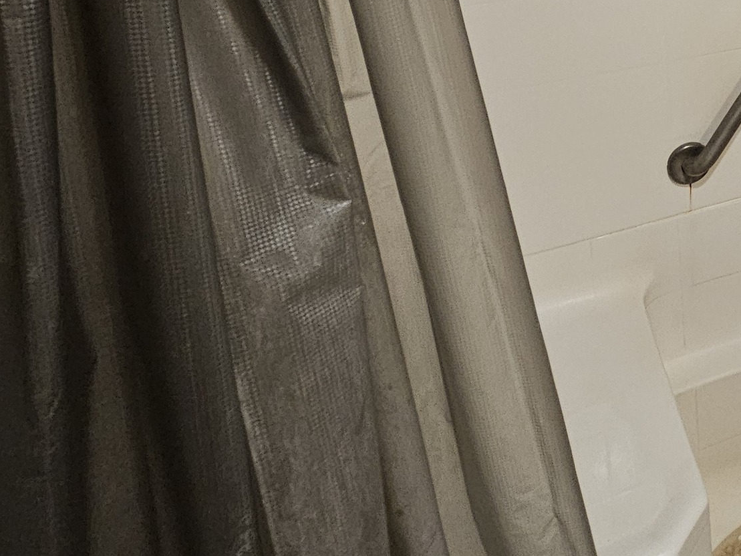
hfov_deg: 36.0
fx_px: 771
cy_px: -74
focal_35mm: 36
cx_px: 945
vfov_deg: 33.8
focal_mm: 2.2
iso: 500
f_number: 2.2
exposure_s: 1/30
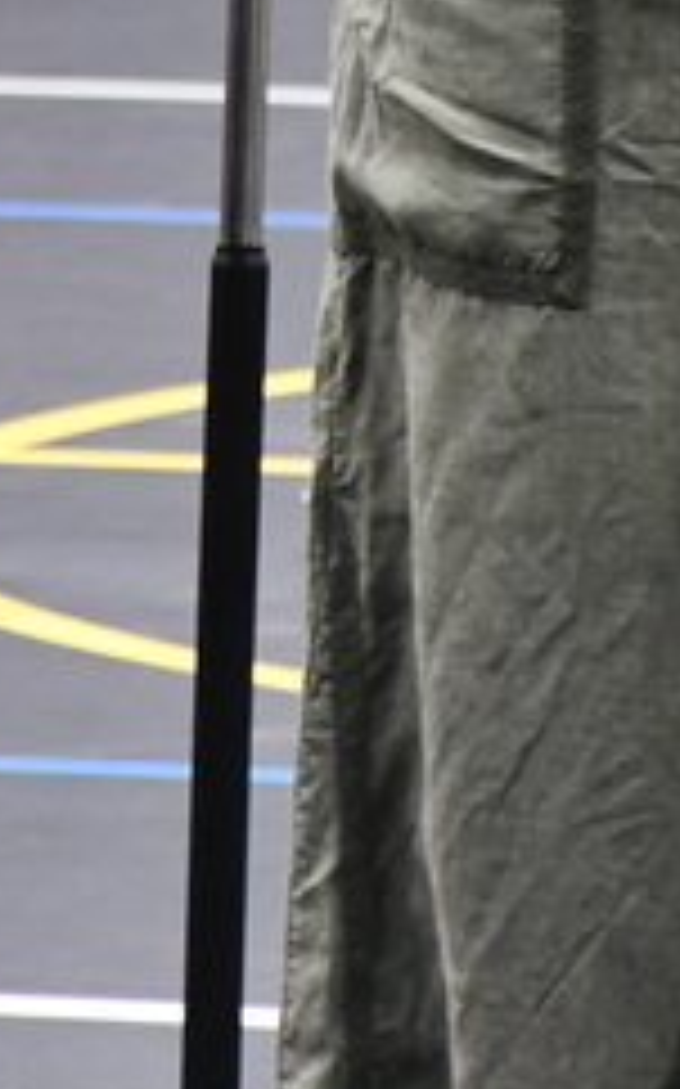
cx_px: 241
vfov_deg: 2.9
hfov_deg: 1.8
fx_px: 21553
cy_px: -1084
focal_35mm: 726
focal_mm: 112
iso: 3200
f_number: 5.6
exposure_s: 1/80
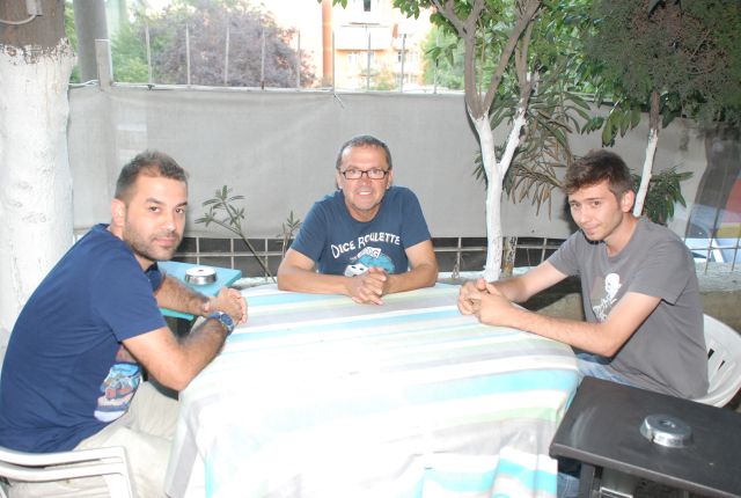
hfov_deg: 53.0
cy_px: 249
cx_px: 370
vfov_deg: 37.1
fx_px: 743
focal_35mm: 36
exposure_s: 1/60
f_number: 7.1
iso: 1000
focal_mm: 24
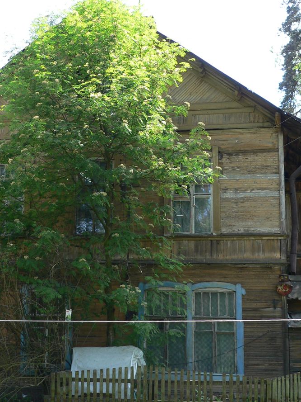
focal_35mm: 54
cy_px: 216
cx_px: 125
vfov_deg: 35.5
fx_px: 626
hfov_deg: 27.0
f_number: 2.8
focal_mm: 6
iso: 80
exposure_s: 1/100
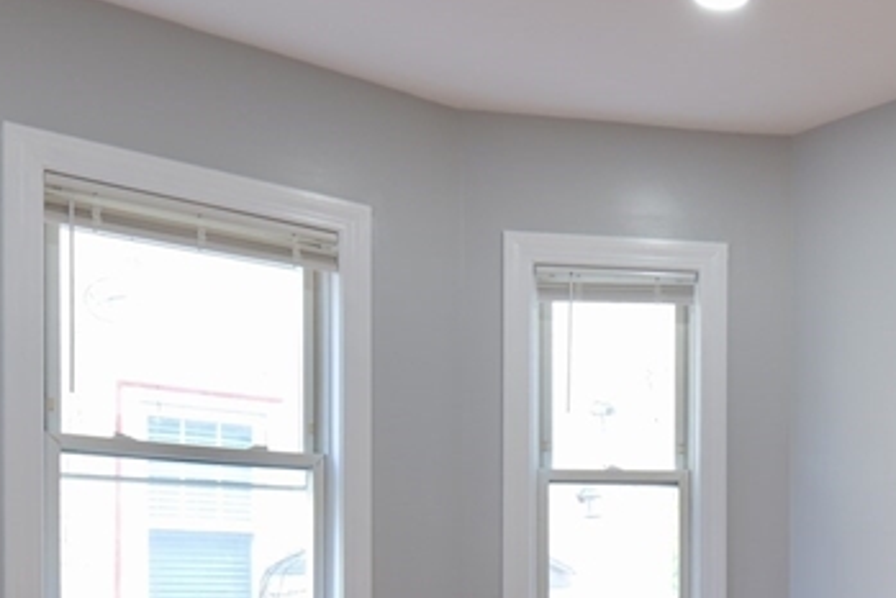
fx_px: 1096
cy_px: 633
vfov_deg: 28.2
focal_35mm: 44
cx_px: 760
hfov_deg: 41.8
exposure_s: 1/15
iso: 125
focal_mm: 10
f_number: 4
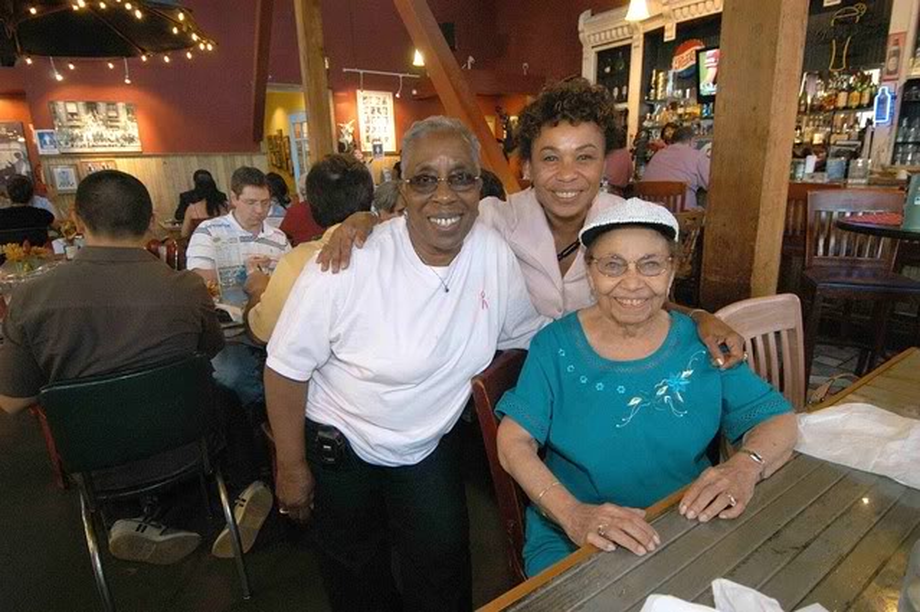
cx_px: 460
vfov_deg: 63.1
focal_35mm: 20
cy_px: 306
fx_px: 498
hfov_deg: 85.5
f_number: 4
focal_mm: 13
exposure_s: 1/60
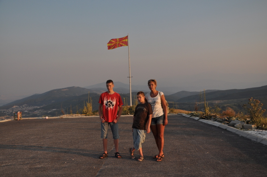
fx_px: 289
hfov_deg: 49.6
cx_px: 134
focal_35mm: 39
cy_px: 88
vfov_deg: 34.2
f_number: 5.6
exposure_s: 1/250
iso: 200
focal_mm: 26
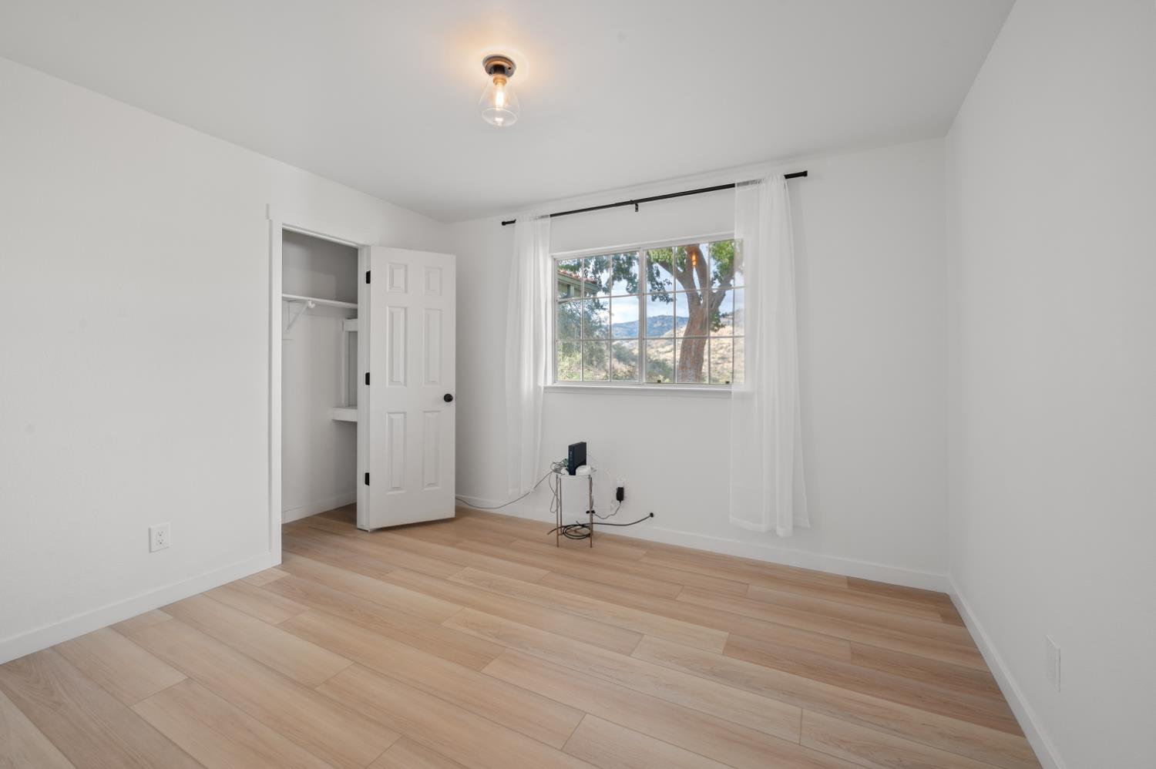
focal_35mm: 14
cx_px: 578
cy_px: 384
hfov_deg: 104.3
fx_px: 449
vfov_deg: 81.1
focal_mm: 14
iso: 250
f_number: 9
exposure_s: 1/3
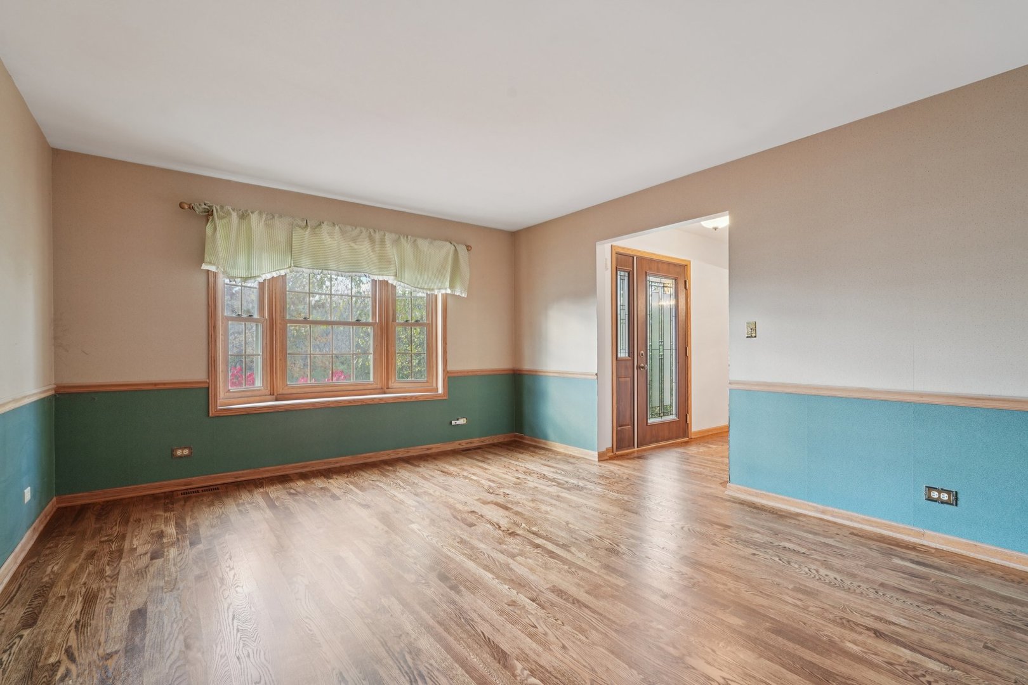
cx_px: 514
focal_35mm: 17
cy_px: 342
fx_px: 485
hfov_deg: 93.3
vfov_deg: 70.4
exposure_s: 1/5
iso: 320
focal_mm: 17
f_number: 8
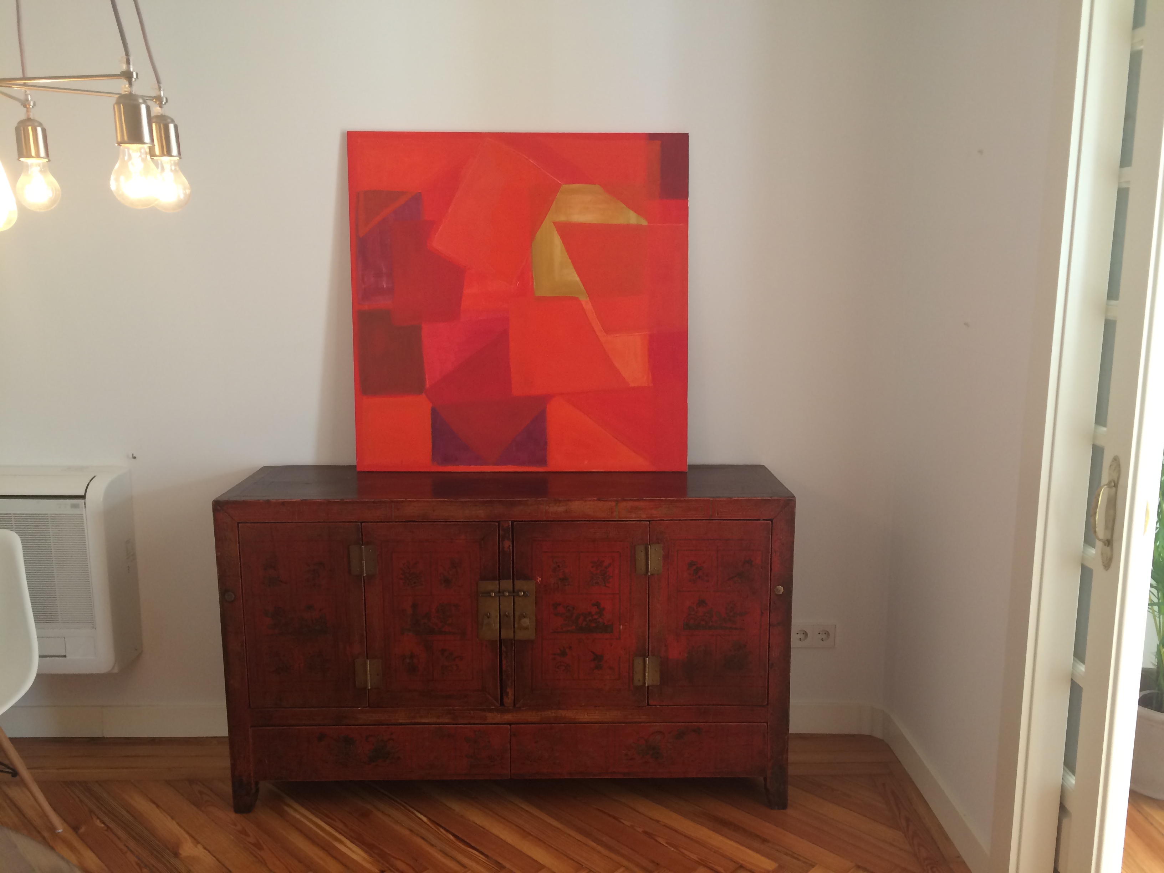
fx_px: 1009
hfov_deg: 60.0
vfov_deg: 46.8
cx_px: 582
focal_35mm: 30
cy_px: 436
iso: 100
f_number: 2.2
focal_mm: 4.12
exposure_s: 1/33
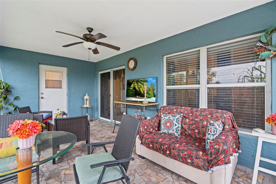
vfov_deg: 73.7
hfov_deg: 96.7
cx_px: 138
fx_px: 123
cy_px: 92
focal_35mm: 16
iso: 400
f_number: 9
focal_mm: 16
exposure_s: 1/3
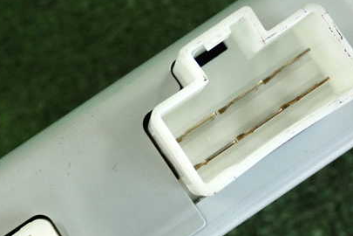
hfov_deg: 26.3
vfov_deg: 17.6
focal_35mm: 77
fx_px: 755
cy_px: 170
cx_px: 151
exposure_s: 1/125
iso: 1000
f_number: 3.2
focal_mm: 9.01
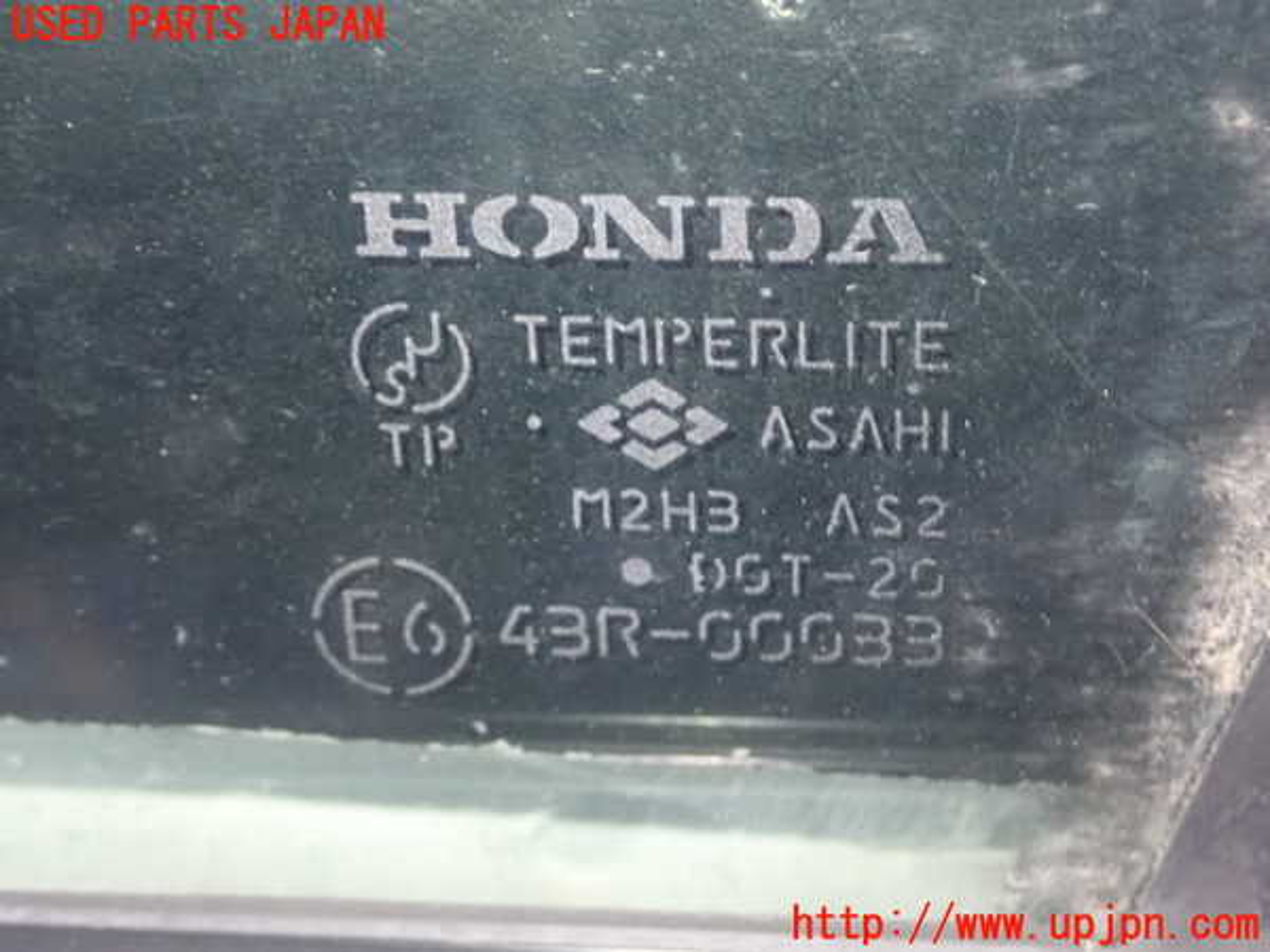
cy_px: 476
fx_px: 2385
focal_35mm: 65
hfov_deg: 29.8
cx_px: 635
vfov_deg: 22.6
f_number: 3.8
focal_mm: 11.78
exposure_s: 1/13
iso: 1600
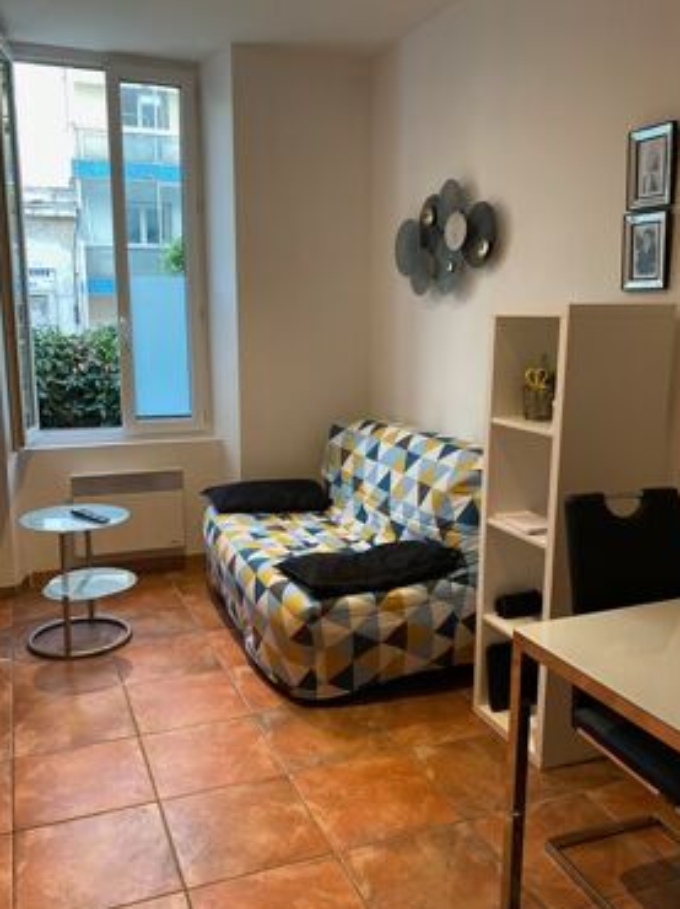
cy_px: 483
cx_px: 309
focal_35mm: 30
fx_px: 787
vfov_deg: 59.9
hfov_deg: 46.7
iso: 250
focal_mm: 4.25
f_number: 1.8
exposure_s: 1/60
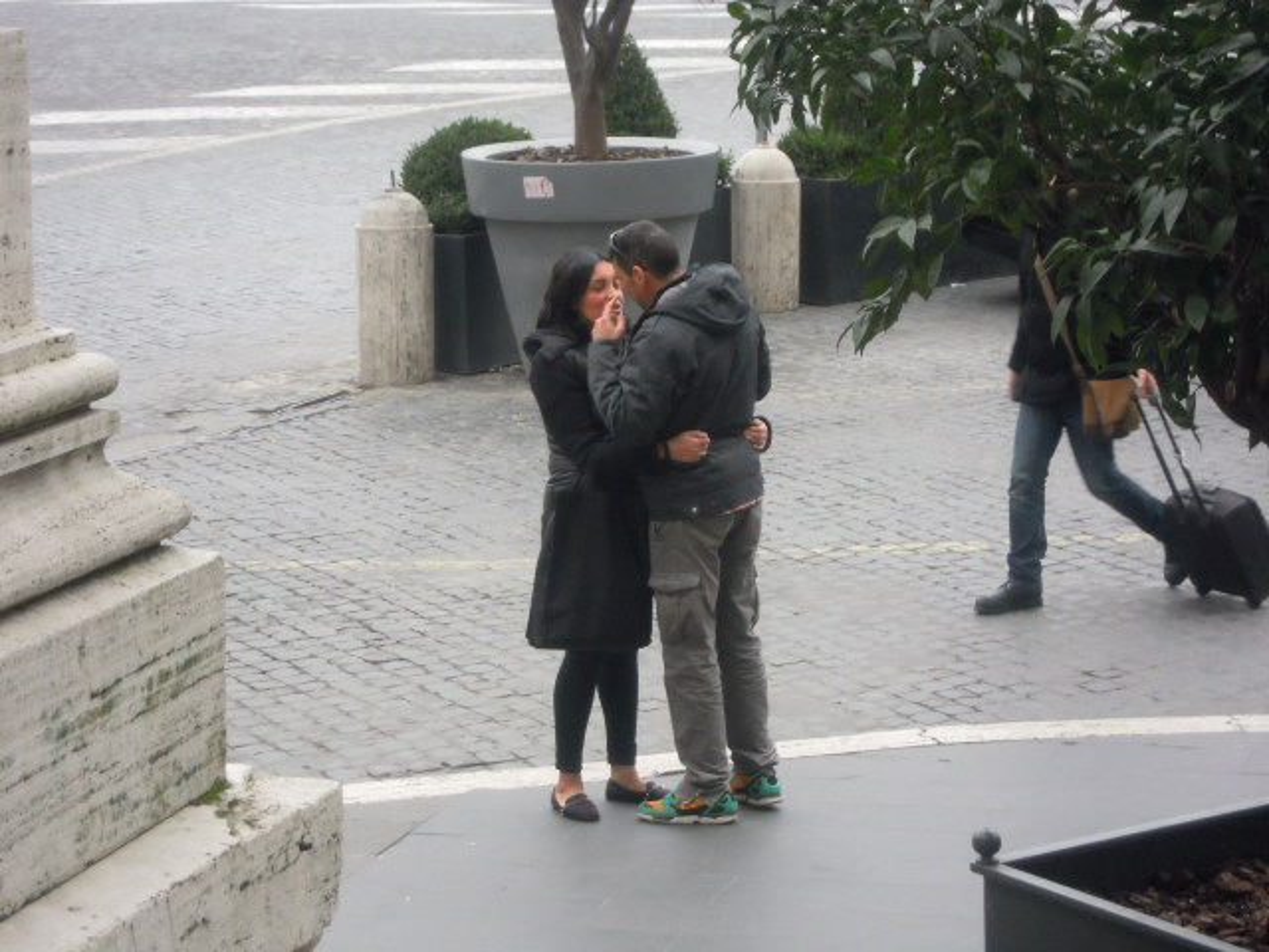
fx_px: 4143
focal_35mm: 113
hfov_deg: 17.4
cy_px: 476
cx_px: 634
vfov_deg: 13.1
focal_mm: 20.3
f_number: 5.9
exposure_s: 1/100
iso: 320
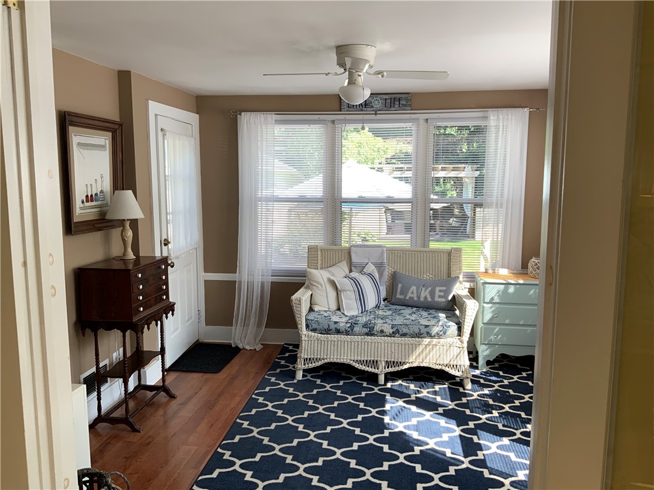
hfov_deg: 61.7
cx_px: 327
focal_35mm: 29
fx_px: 548
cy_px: 245
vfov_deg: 48.2
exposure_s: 1/120
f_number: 1.8
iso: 20
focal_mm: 3
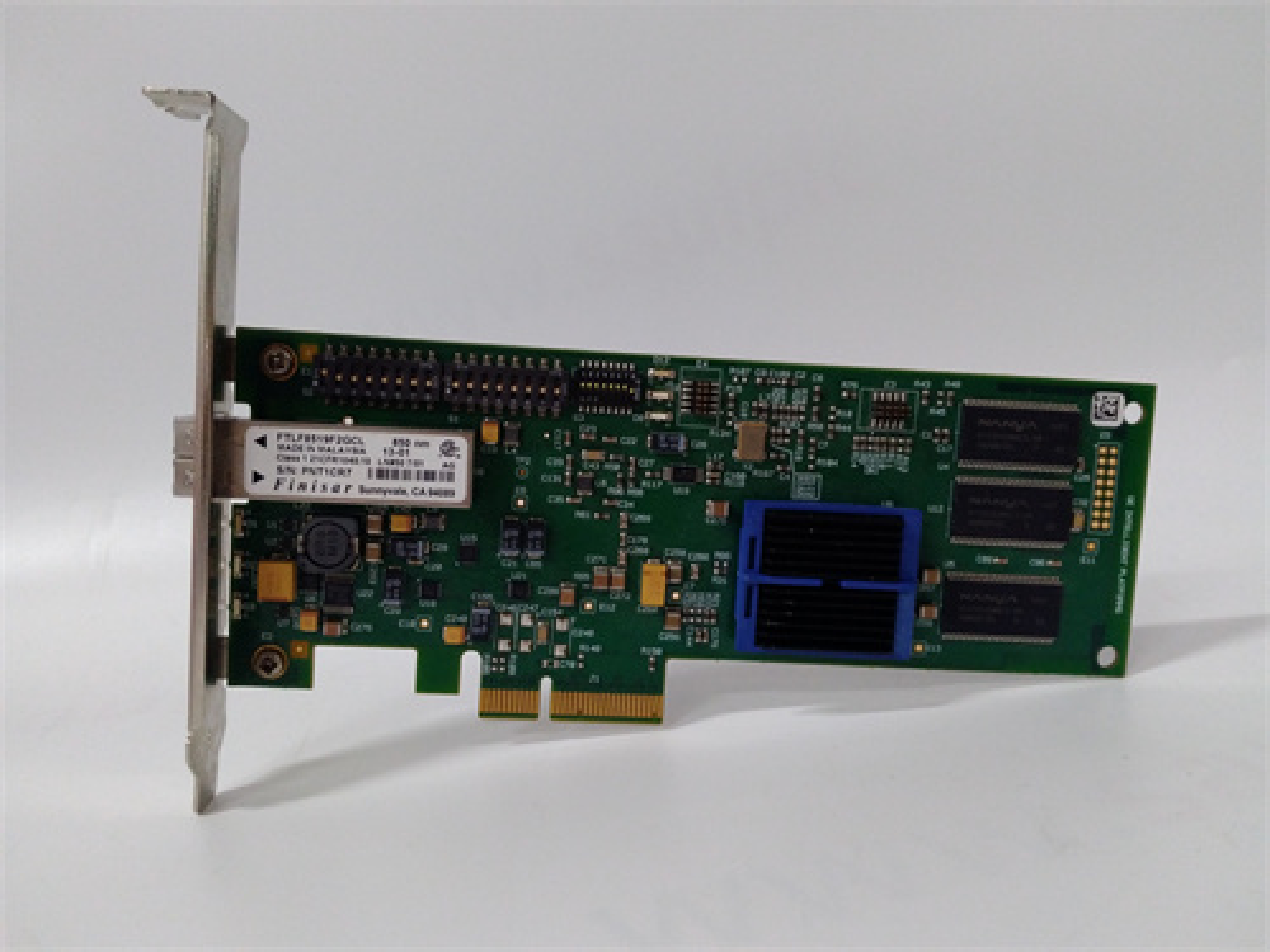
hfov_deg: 65.3
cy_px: 476
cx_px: 635
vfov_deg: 51.4
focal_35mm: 27
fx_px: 991
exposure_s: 1/33
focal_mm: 3.79
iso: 373
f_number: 2
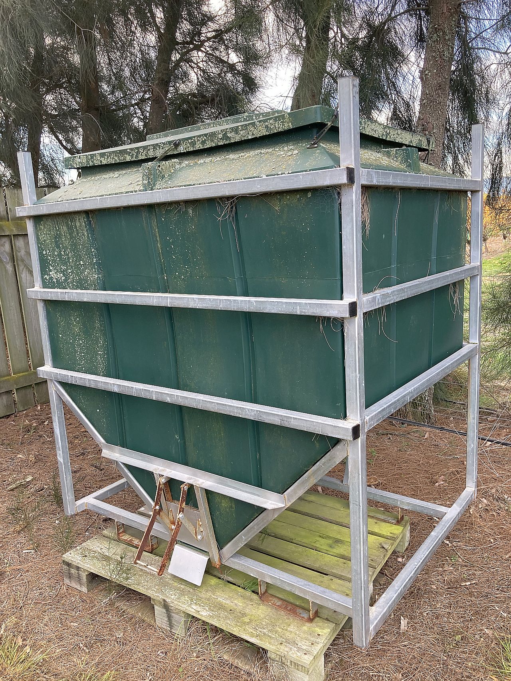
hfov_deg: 49.7
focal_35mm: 28
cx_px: 256
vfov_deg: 63.4
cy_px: 340
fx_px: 551
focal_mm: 3.99
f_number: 1.8
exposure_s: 1/121
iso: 32
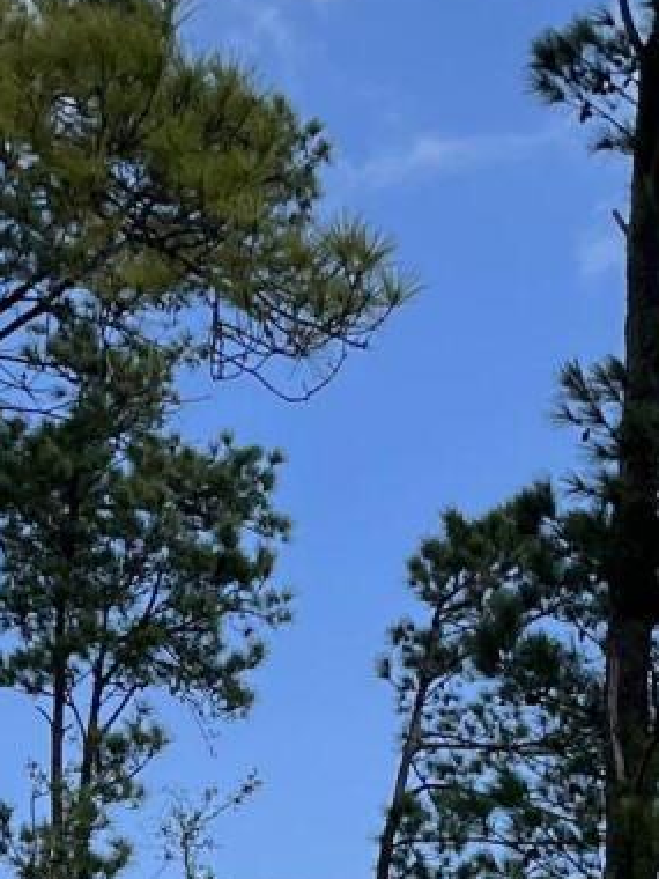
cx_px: 509
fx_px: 3478
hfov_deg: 10.8
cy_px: 1575
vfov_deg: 13.0
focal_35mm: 137
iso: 50
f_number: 1.6
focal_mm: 5.1
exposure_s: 1/2755
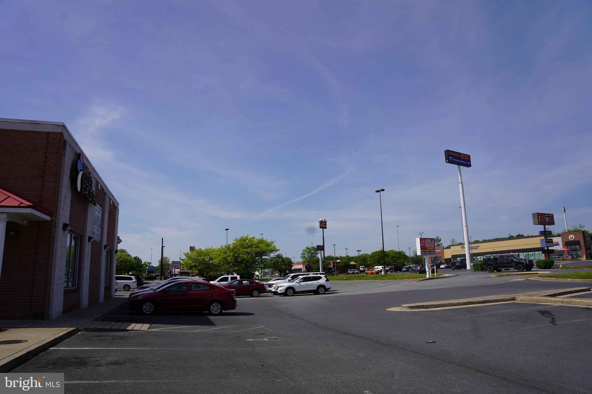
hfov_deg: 73.7
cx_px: 296
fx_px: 395
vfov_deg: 53.1
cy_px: 197
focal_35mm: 24
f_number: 5
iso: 100
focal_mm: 24
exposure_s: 1/1000
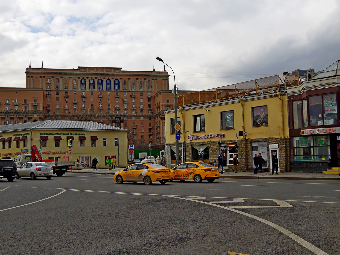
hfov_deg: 46.8
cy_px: 125
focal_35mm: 40
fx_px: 393
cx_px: 161
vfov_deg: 36.0
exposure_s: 1/250
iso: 100
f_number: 8
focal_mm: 24
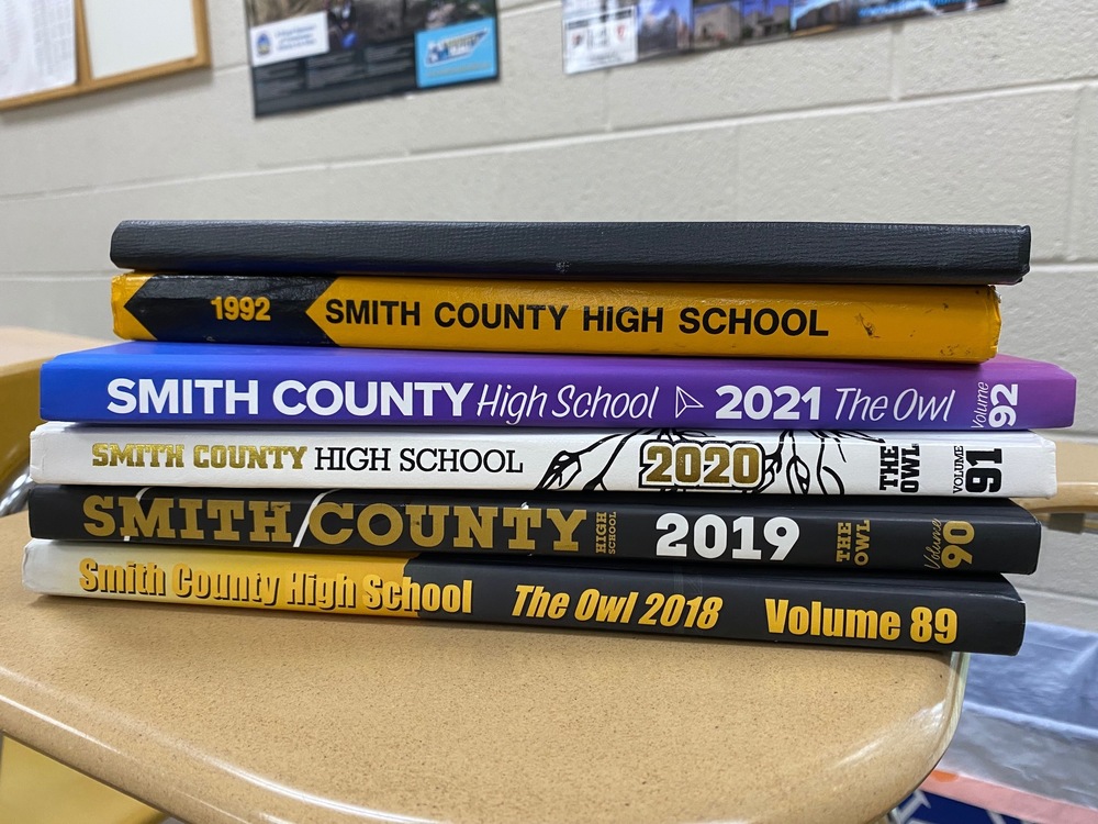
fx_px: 825
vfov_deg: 53.1
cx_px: 549
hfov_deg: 67.3
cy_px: 412
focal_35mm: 26
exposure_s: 1/60
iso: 125
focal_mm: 4.25
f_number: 1.8
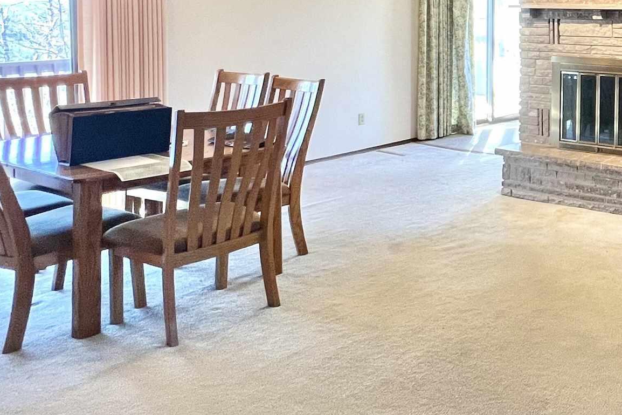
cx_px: 721
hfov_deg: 40.2
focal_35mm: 36
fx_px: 622
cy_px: 31
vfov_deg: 34.5
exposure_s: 1/60
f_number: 1.8
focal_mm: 1.57
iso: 160
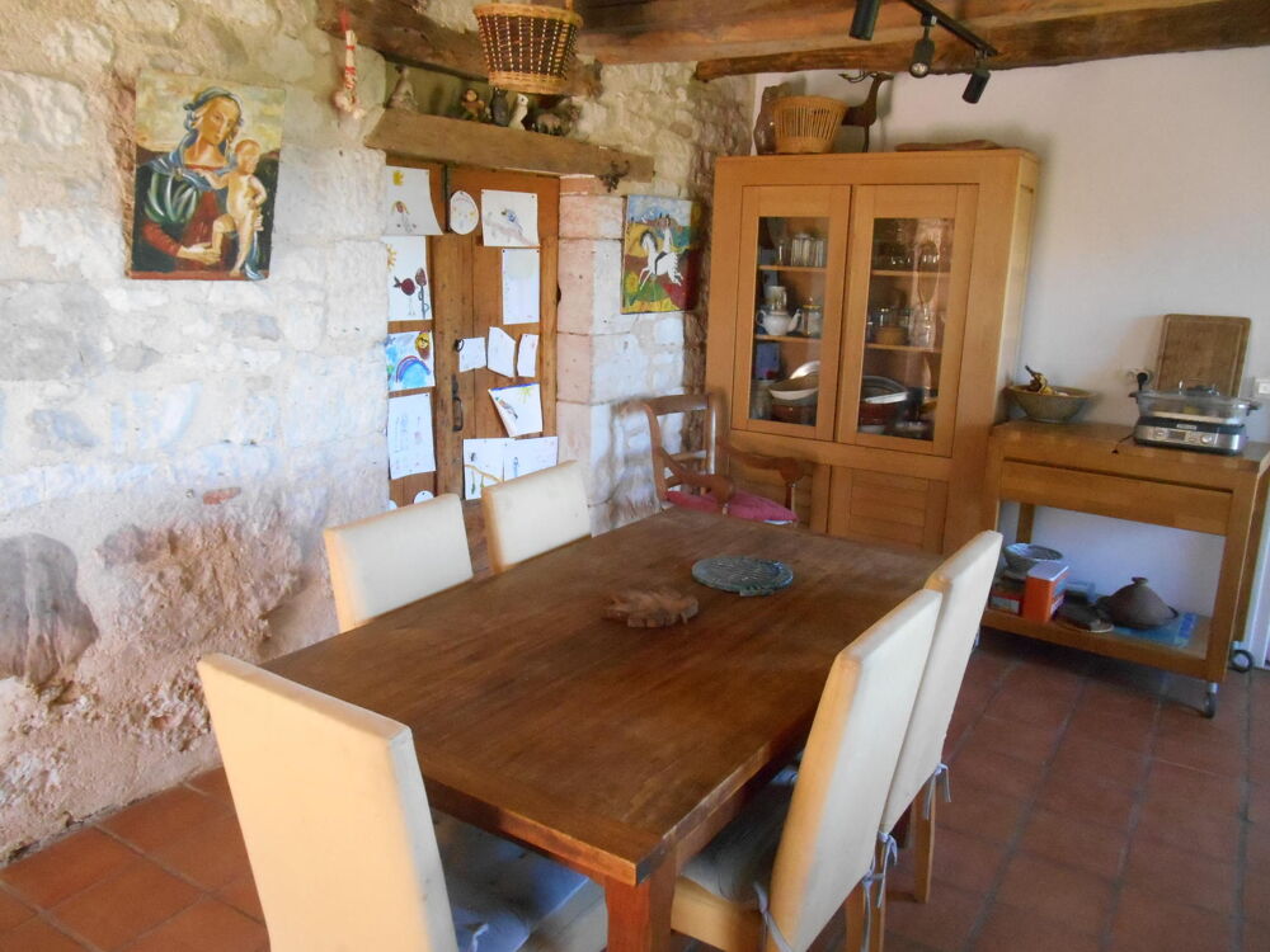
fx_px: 954
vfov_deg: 53.1
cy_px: 476
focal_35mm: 26
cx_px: 635
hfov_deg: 67.3
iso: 800
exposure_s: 1/60
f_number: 3.4
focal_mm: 4.7
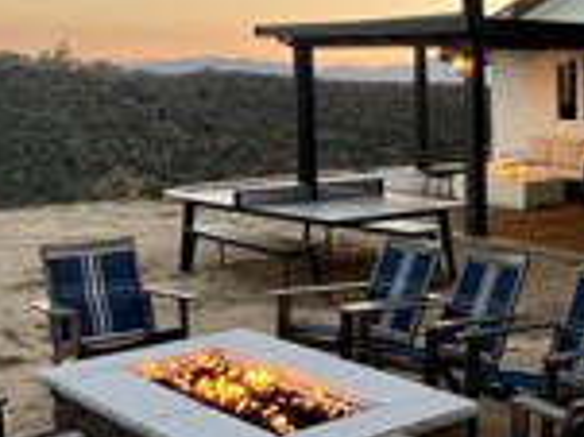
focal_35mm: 55
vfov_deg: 26.5
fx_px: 927
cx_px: 700
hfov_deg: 29.9
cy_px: 201
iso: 50
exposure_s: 1/99
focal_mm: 1.57
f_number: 1.8
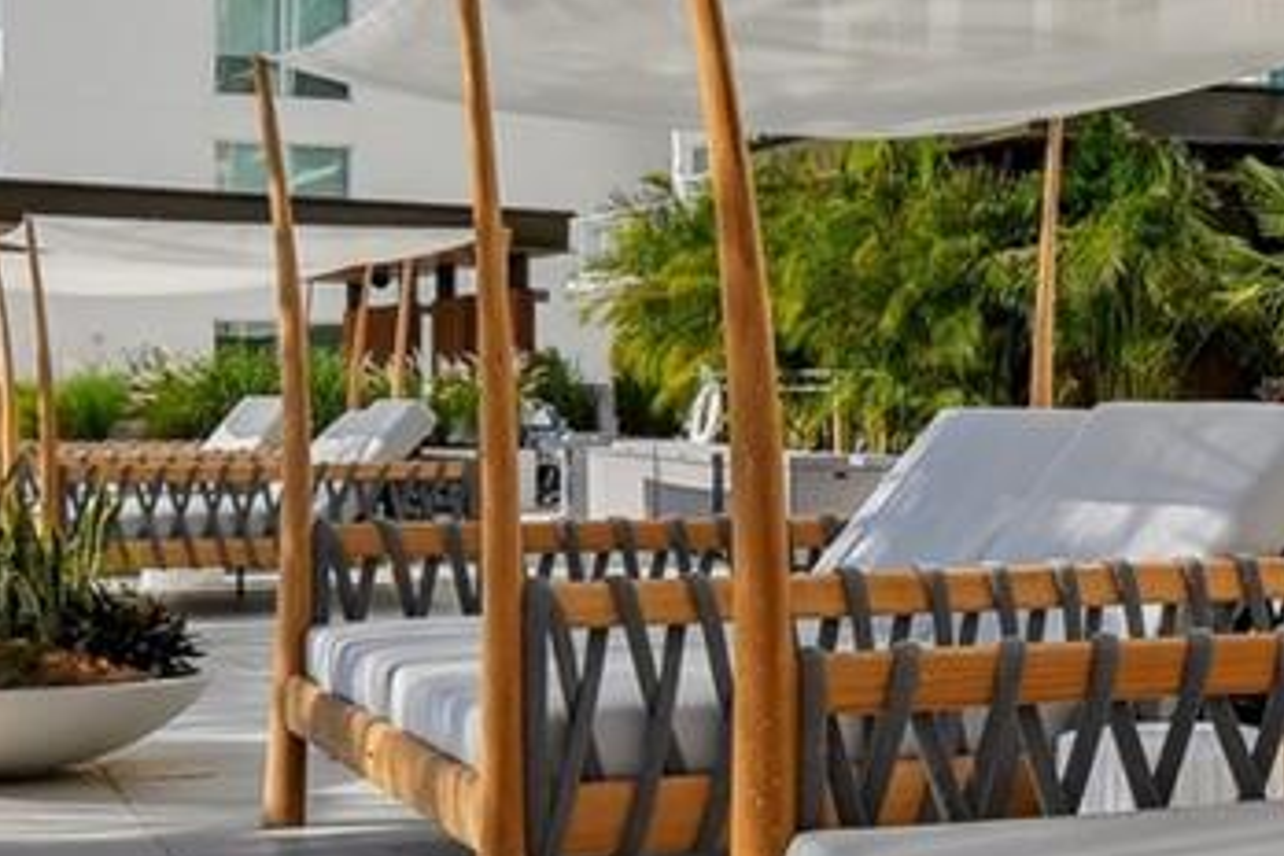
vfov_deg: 19.7
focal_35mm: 69
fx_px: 2461
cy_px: 424
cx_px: 1111
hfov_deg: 28.3
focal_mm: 10
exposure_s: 1/640
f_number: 6.3
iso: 100
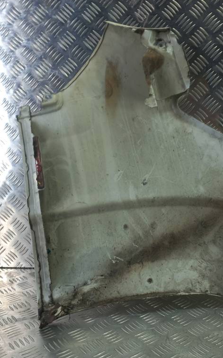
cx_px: 159
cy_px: 179
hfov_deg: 34.8
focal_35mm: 36
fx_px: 350
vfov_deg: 54.0
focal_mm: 4.6
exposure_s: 1/50
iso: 50
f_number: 1.8
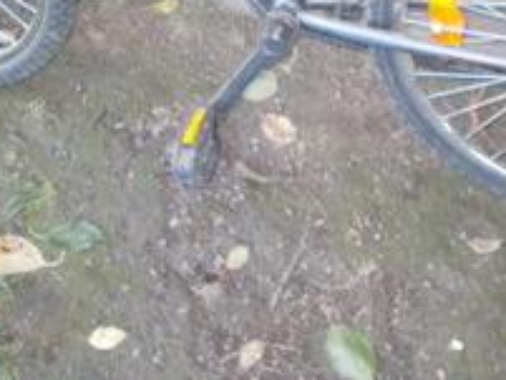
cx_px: 327
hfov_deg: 31.0
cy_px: -60
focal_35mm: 62
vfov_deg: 22.1
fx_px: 907
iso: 200
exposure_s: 1/25
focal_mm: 4.6
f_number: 3.2
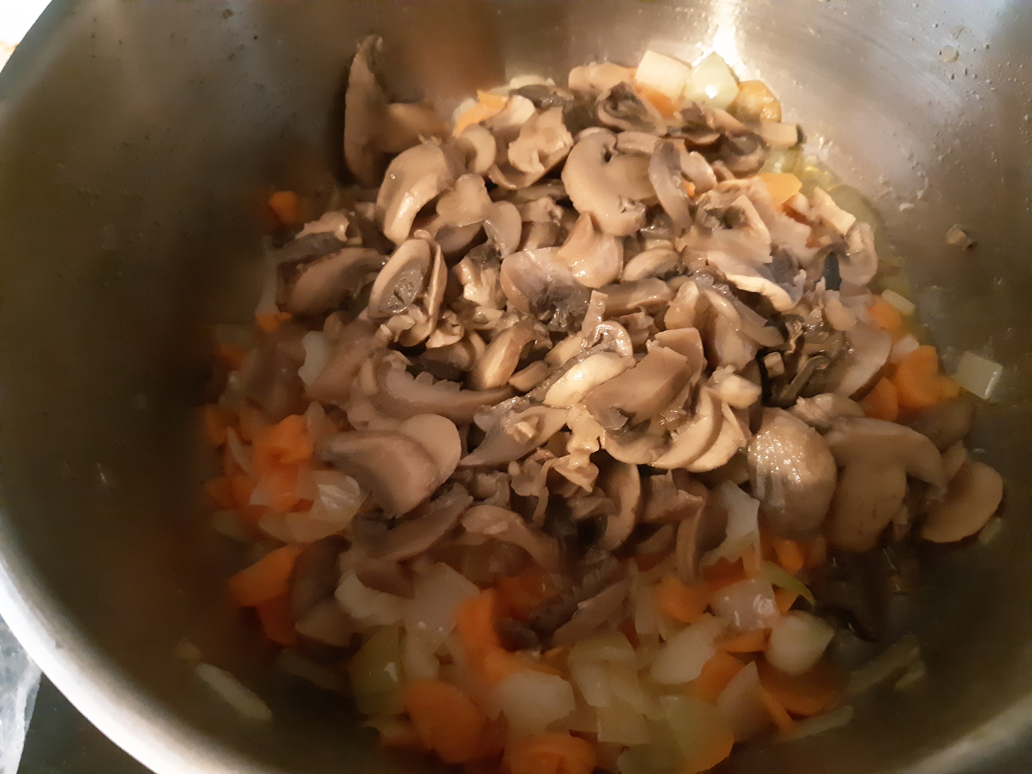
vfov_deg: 53.1
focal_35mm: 26
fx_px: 775
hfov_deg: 67.3
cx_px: 516
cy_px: 387
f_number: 1.7
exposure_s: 1/10
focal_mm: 3.93
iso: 1250
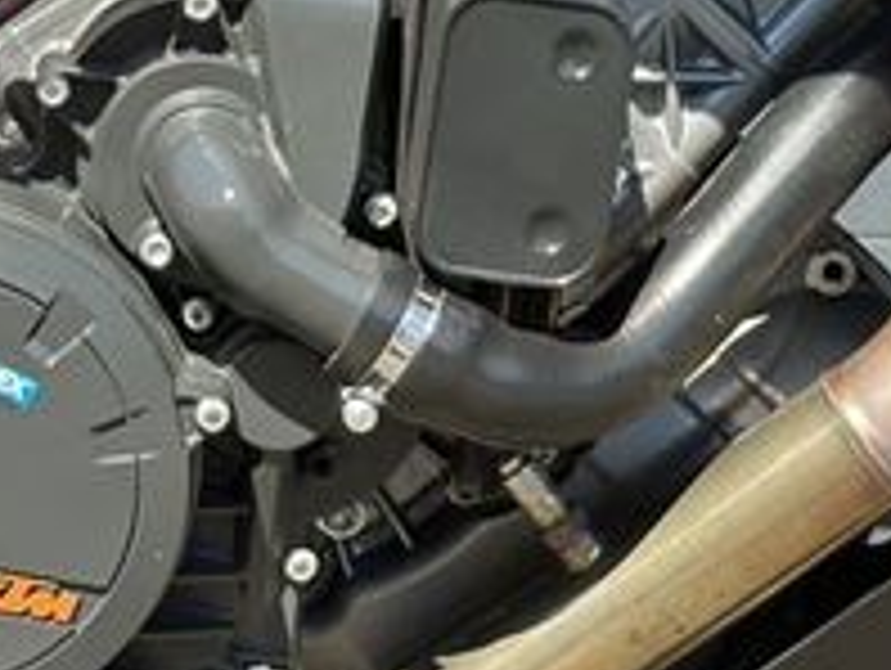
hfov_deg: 12.7
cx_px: 162
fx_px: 3994
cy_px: 130
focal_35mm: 155
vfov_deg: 9.6
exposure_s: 1/1041
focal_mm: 6.86
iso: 80
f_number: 1.78
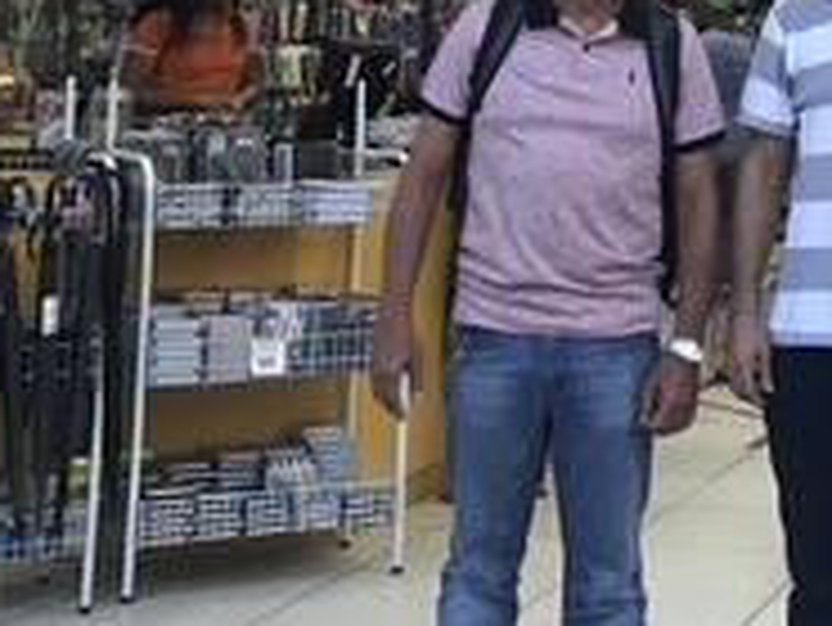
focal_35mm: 97
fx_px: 2333
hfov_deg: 19.5
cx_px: 877
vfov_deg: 14.0
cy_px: -401
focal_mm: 3.99
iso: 40
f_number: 1.8
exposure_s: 1/24
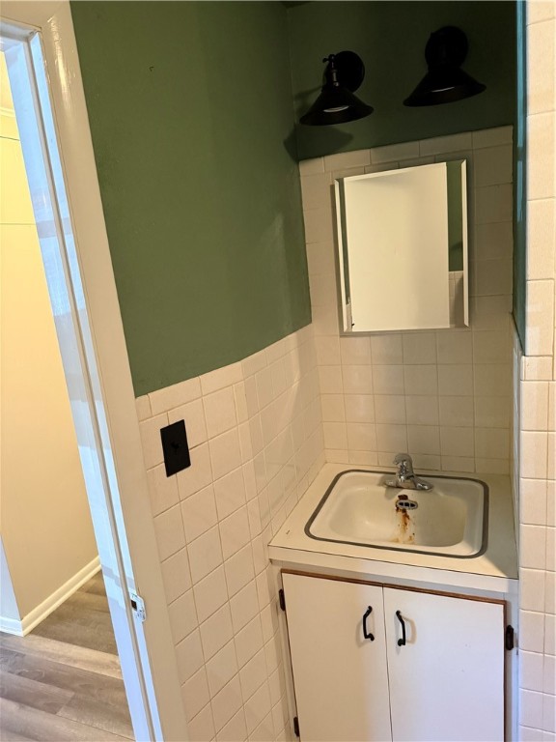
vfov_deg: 71.6
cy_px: 371
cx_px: 278
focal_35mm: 24
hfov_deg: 56.8
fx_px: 514
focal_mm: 6.76
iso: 640
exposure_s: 1/60
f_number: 1.78
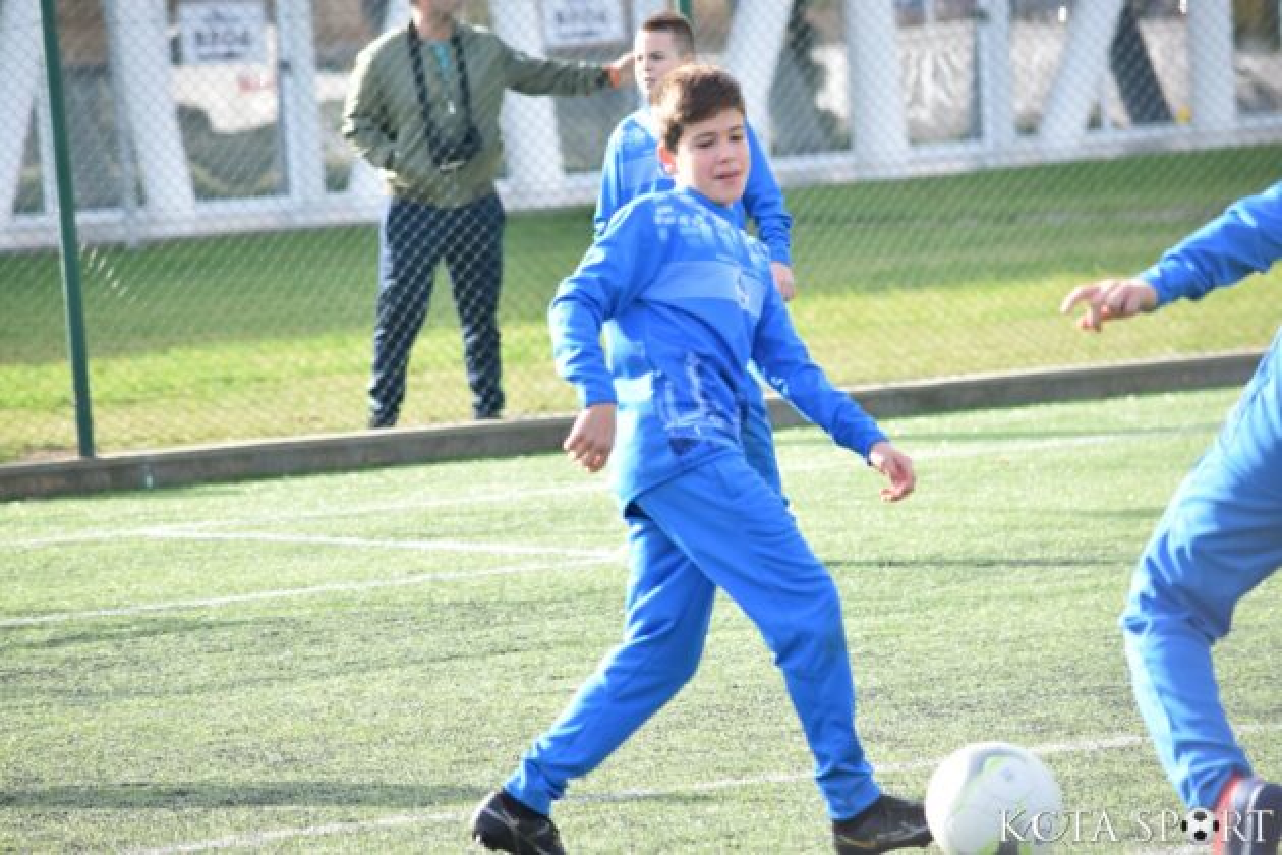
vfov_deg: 5.4
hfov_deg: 8.1
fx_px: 9080
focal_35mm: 255
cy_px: 428
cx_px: 641
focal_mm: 170
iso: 800
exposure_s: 1/1000
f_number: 5
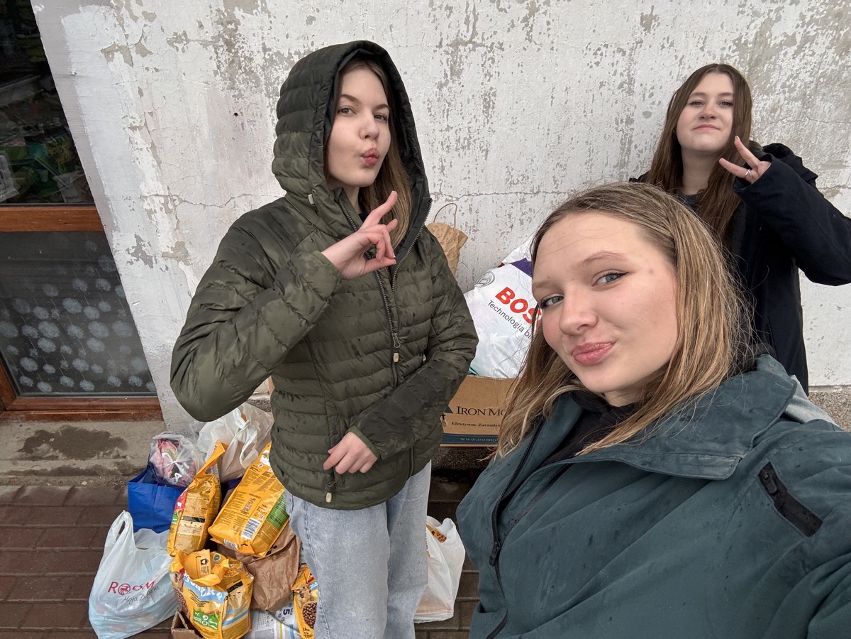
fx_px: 565
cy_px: 320
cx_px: 426
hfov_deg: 73.9
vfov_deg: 58.9
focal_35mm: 23
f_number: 1.9
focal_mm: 2.69
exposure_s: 1/99
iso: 80
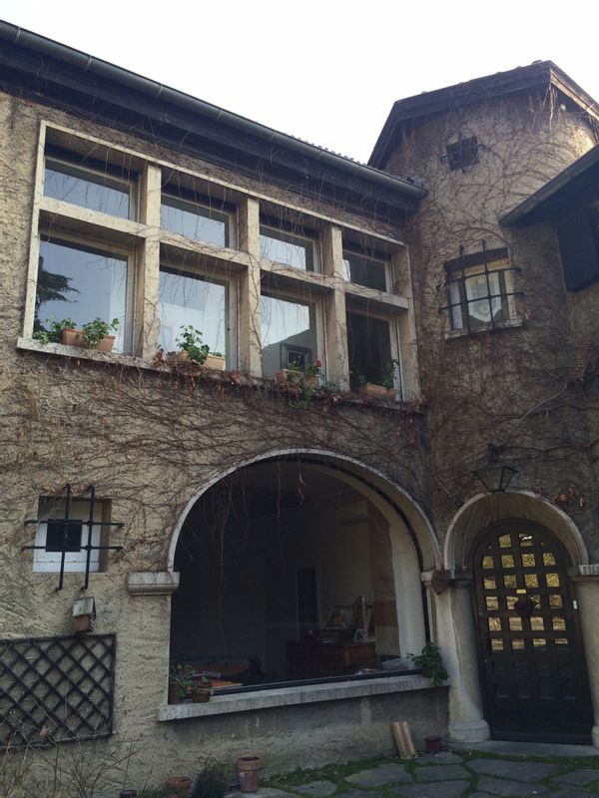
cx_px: 300
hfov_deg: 48.2
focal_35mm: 29
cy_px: 399
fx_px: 669
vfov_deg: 61.7
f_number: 2.2
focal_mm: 4.15
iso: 32
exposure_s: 1/289
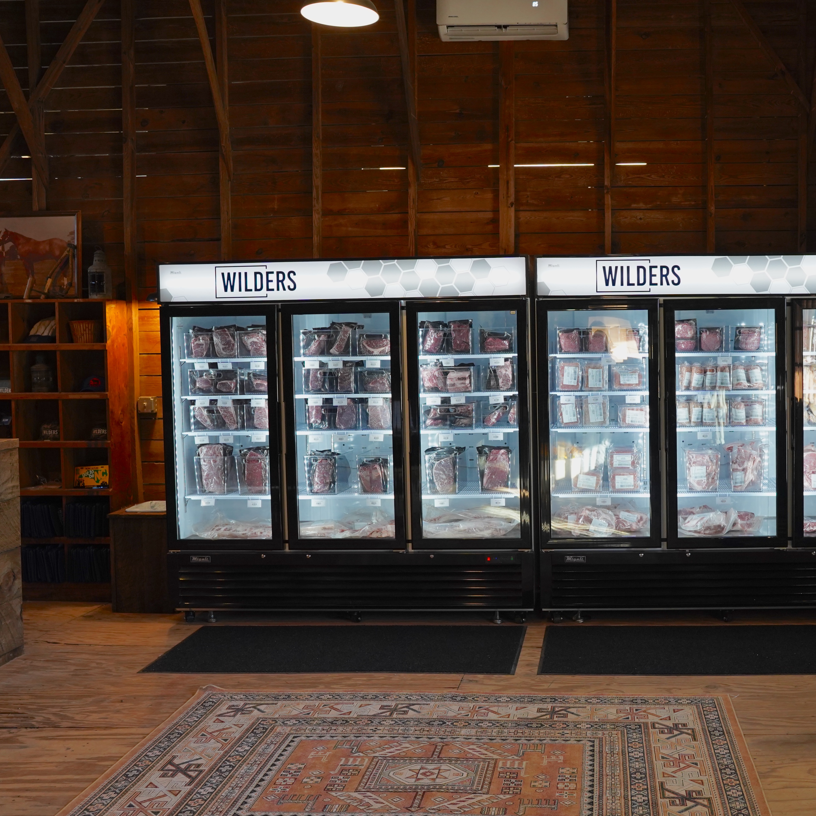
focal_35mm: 39
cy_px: 409
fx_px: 1040
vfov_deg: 42.8
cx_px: 577
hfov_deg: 42.0
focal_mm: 30
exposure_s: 1/160
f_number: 4
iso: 1600
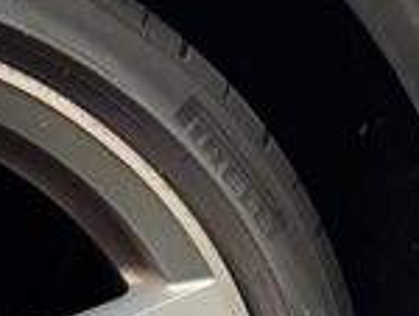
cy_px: 440
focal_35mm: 99
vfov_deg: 14.2
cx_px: -179
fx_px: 1200
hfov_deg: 18.0
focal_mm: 6.76
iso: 640
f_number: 1.78
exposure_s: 1/33
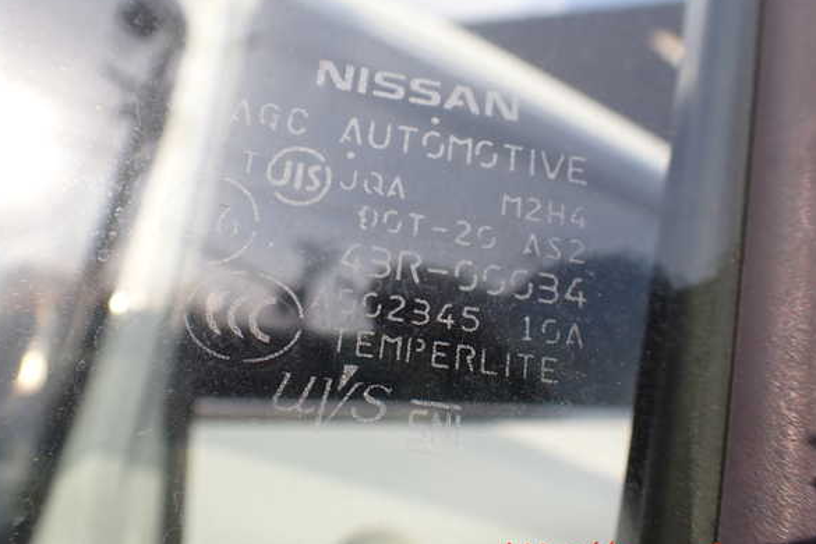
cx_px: 403
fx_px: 725
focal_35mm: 32
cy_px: 261
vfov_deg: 41.1
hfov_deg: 58.7
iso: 100
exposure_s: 1/640
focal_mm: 5.4
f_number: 3.2
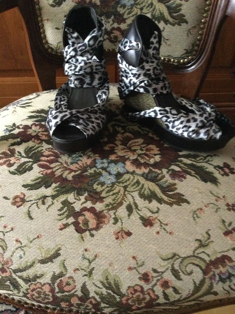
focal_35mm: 31
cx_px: 118
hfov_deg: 45.4
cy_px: 157
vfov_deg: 58.4
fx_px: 281
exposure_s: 1/17
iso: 640
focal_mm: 3.3
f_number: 2.4
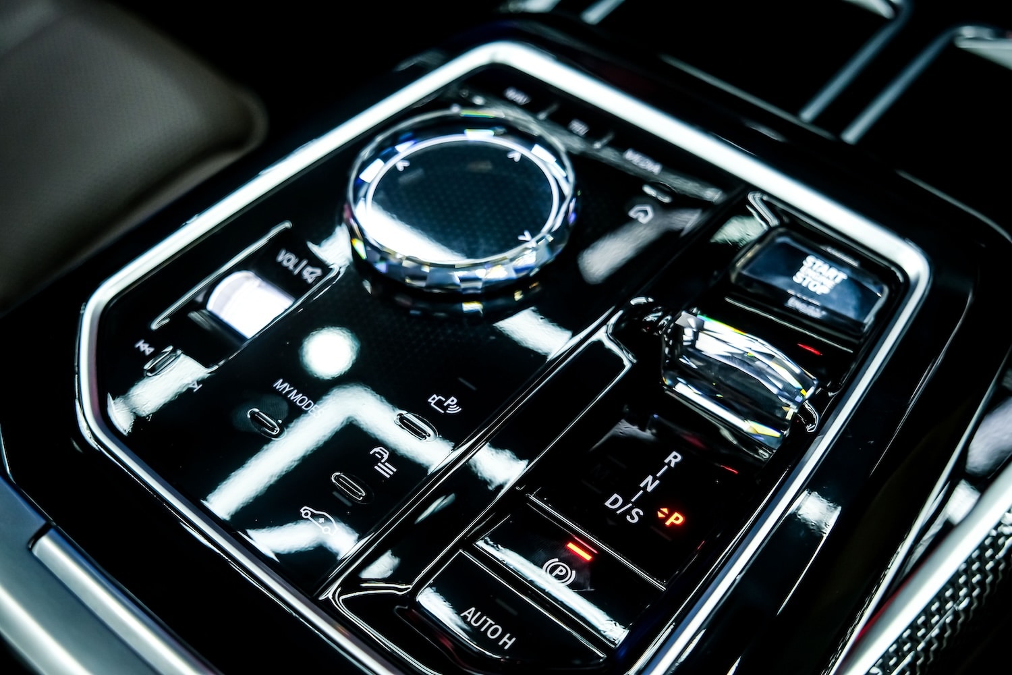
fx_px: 1321
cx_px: 506
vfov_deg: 28.6
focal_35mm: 47
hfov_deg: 41.9
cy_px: 338
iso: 1250
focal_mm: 31.5
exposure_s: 1/60
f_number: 3.6
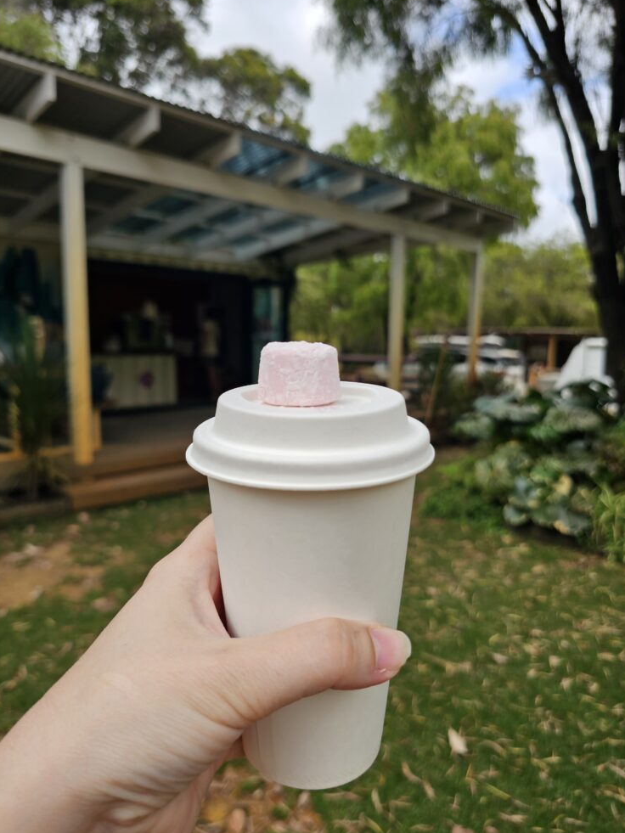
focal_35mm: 24
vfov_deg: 71.6
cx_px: 310
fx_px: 578
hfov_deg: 56.8
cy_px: 408
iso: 10
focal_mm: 6.3
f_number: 1.7
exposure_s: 1/251
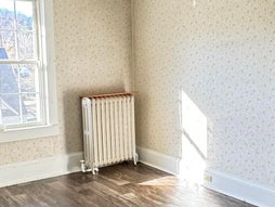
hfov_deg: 40.4
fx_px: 374
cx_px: 150
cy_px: 101
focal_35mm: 47
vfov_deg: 30.9
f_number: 2.2
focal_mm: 2.22
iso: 200
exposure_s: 1/99
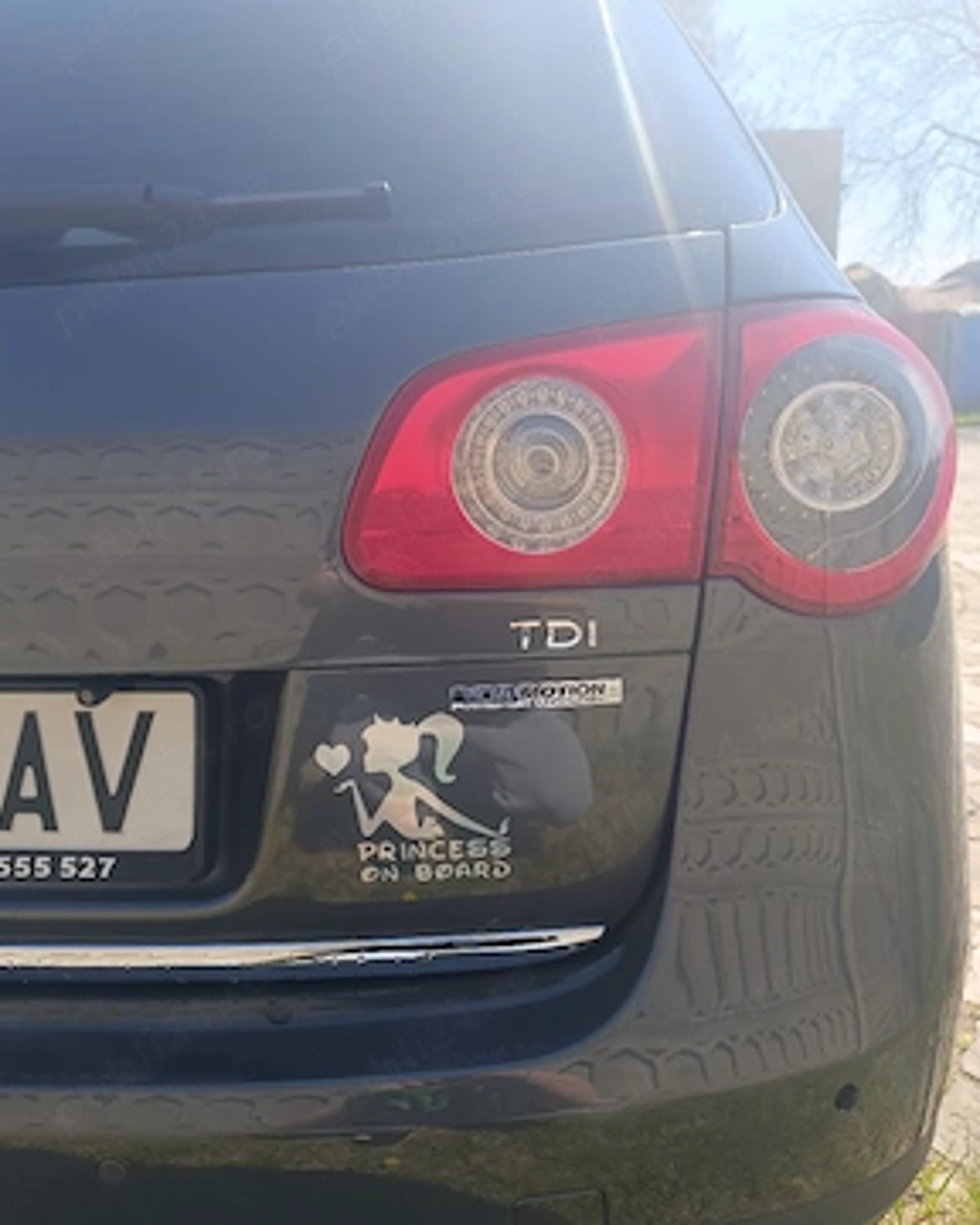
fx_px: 943
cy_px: 555
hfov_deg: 54.9
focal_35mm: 26
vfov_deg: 65.9
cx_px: 493
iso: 50
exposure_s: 1/270
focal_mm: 6.14
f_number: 1.65
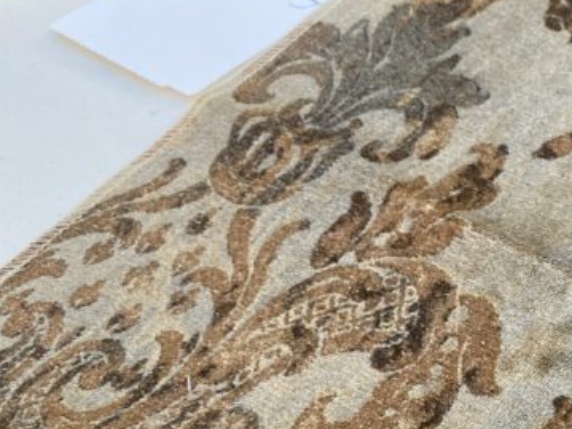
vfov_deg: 24.0
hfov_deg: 30.1
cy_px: 435
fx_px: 958
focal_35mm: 58
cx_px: 615
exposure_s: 1/122
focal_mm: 4.25
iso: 80
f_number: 1.8
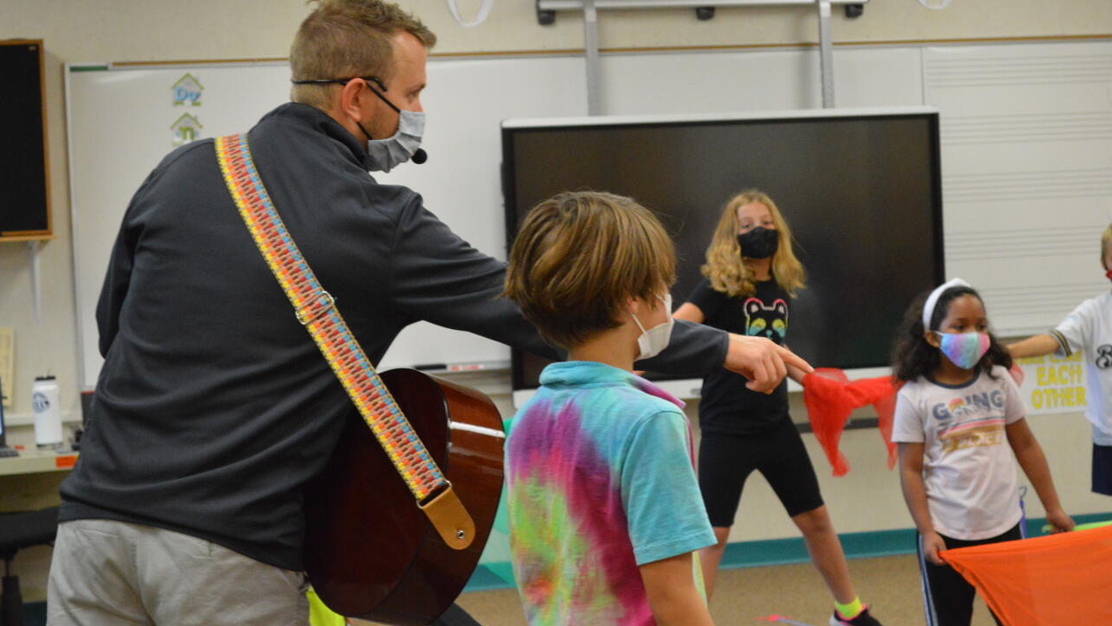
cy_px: 271
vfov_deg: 14.0
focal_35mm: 87
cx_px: 556
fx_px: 2552
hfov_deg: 24.6
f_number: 5.6
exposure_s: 1/100
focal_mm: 55
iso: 3200
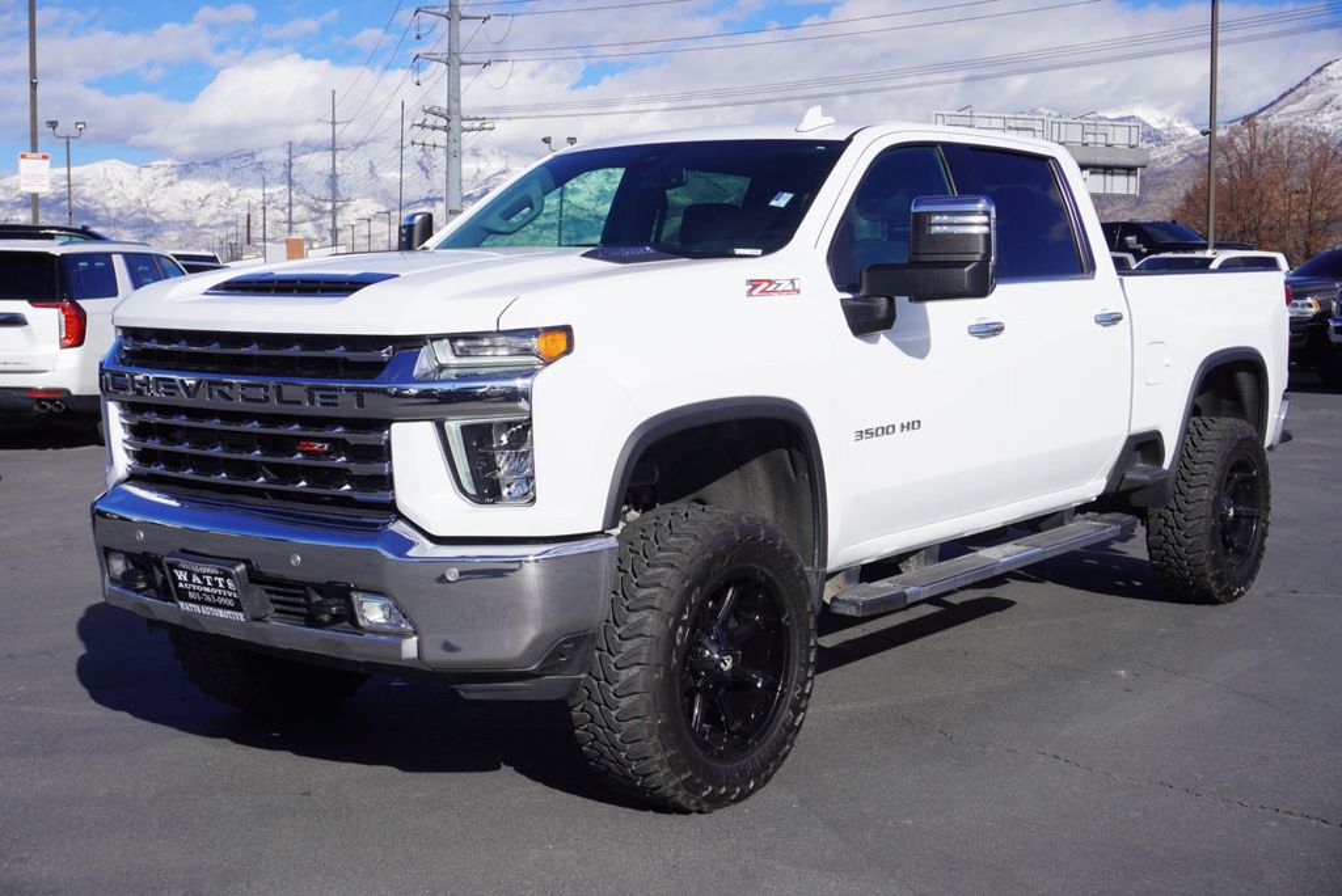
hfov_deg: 43.6
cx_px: 671
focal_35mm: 45
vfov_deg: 29.9
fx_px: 1678
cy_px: 448
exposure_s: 1/320
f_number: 9
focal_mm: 30
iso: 100
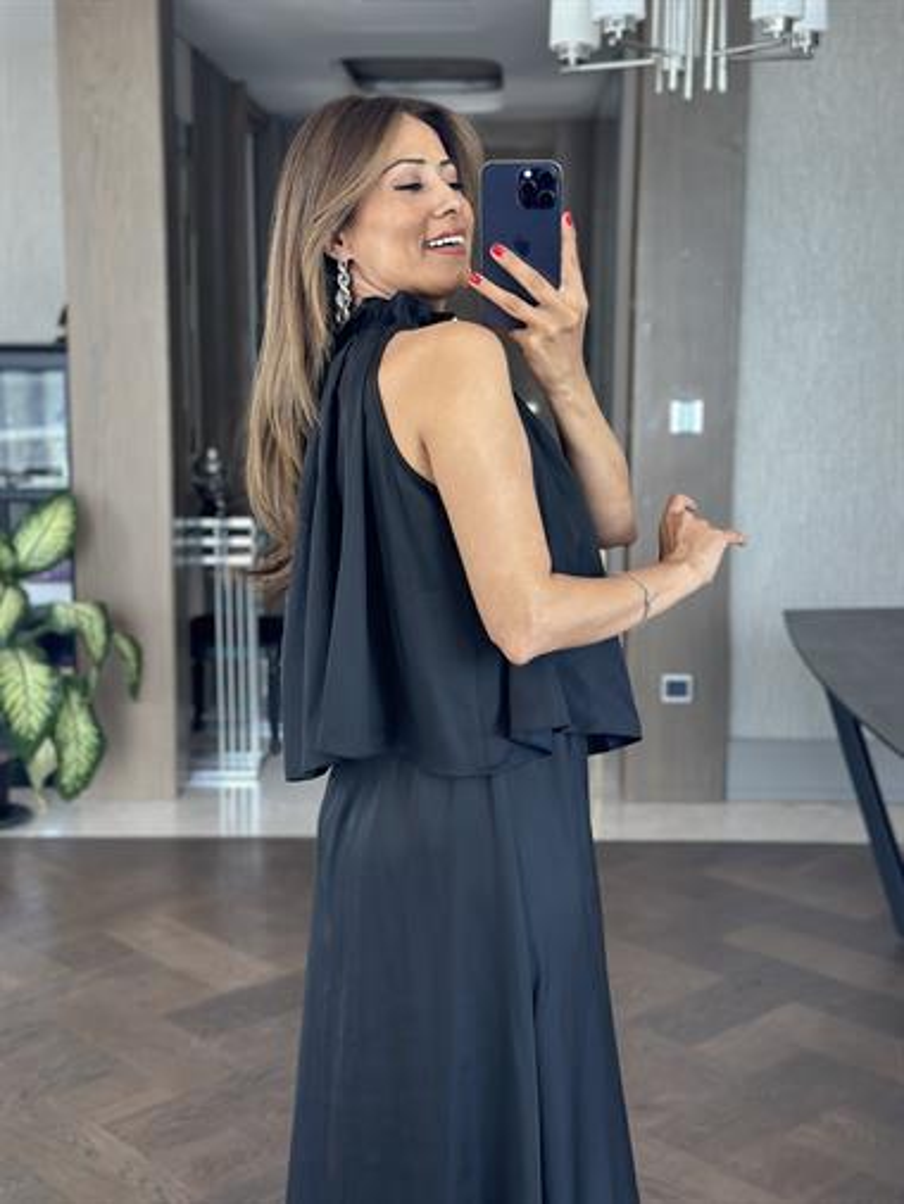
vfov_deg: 39.6
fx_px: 1670
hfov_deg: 30.3
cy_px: 602
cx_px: 452
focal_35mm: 48
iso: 125
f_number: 1.78
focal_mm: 6.86
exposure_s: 1/121
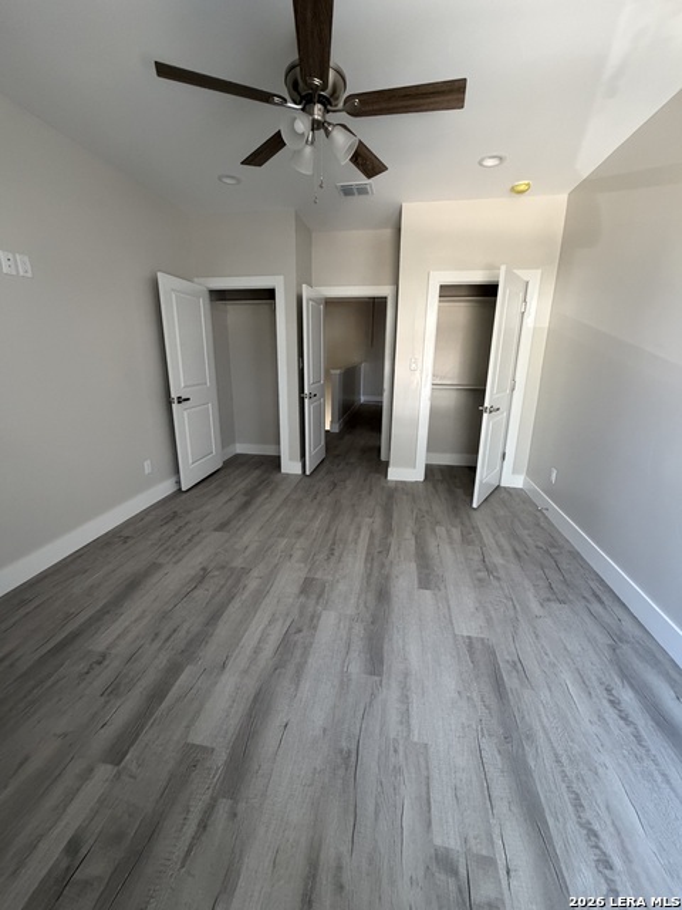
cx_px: 341
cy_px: 455
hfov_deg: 85.7
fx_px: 368
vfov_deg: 102.1
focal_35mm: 14
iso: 400
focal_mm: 2.22
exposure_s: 1/60
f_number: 2.2
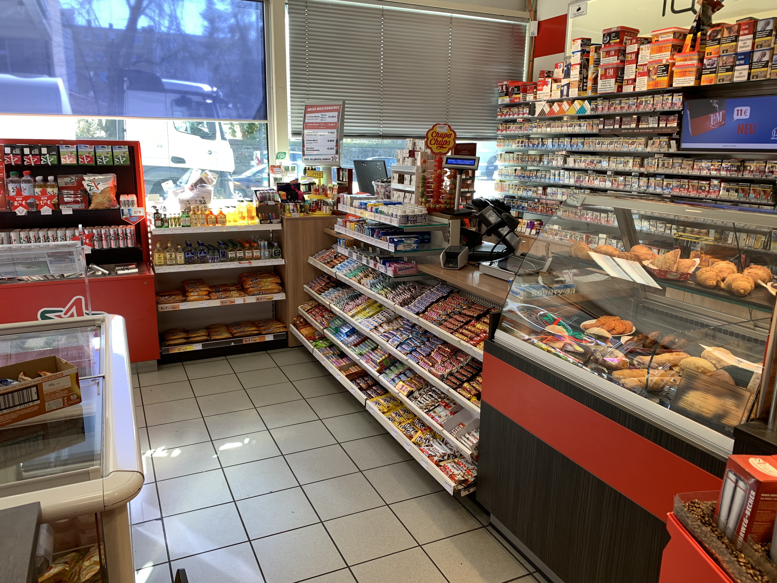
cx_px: 388
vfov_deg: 53.1
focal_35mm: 26
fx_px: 584
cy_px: 292
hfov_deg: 67.3
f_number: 1.8
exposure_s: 1/100
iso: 40
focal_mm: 4.25
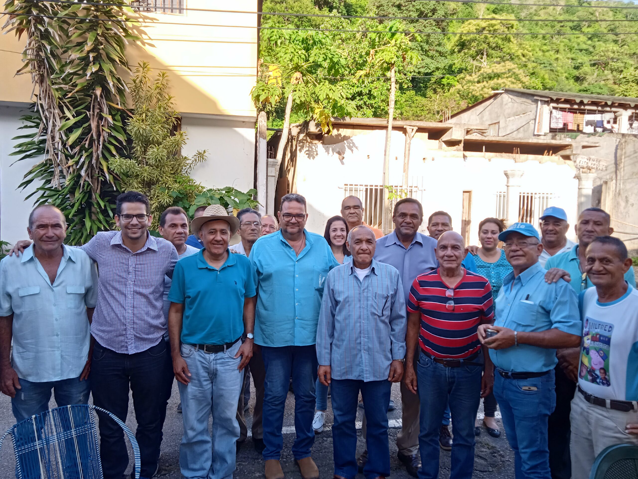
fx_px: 516
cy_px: 240
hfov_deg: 63.4
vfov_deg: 49.7
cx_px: 319
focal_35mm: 28
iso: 134
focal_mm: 3.43
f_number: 2.2
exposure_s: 1/100
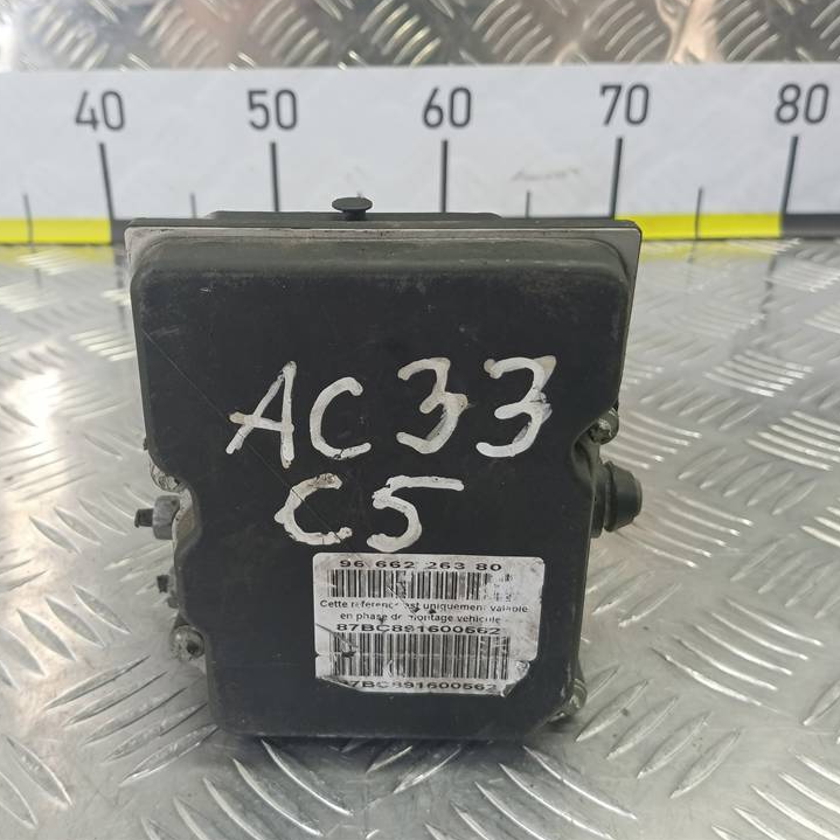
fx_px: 933
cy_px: 398
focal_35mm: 34
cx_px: 356
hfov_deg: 48.3
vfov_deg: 48.4
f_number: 1.6
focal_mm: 4.11
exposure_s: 1/50
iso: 199
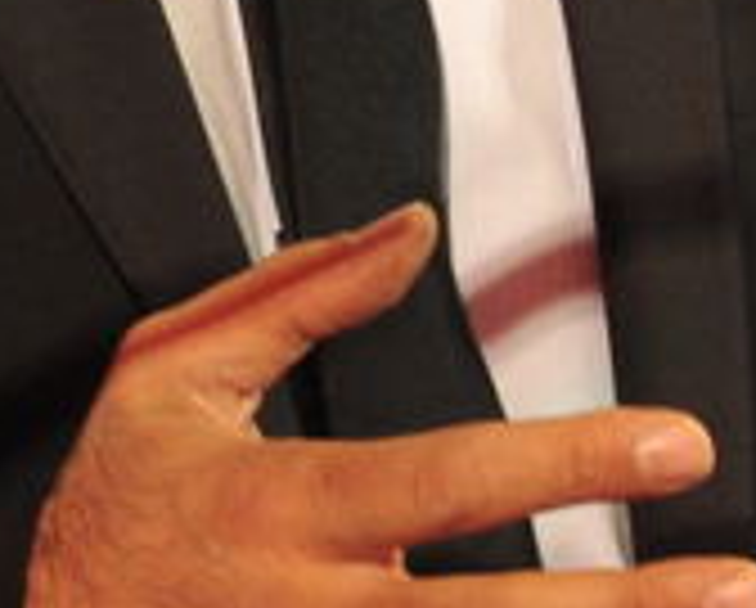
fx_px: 24117
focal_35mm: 1076
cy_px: -462
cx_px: -144
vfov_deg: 1.4
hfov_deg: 1.8
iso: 640
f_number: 5.6
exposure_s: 1/100
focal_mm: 92
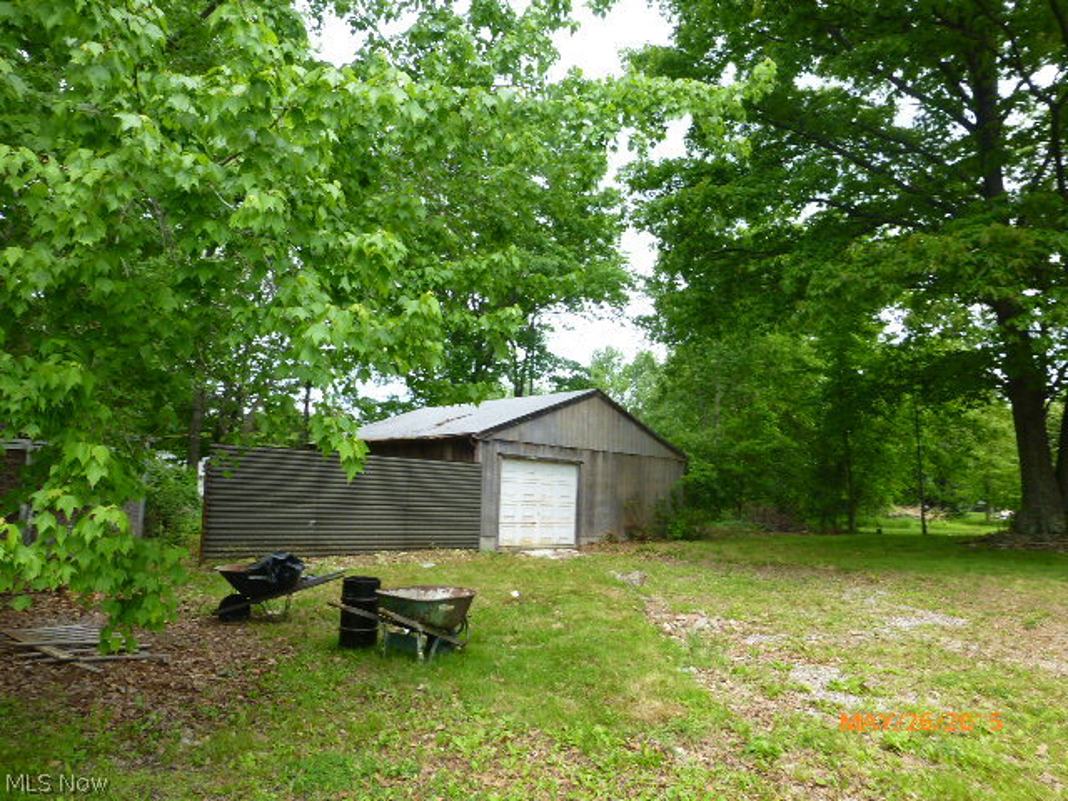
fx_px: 740
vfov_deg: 56.8
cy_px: 400
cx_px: 534
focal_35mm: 24
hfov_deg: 71.6
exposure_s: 1/250
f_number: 4
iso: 125
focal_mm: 4.3
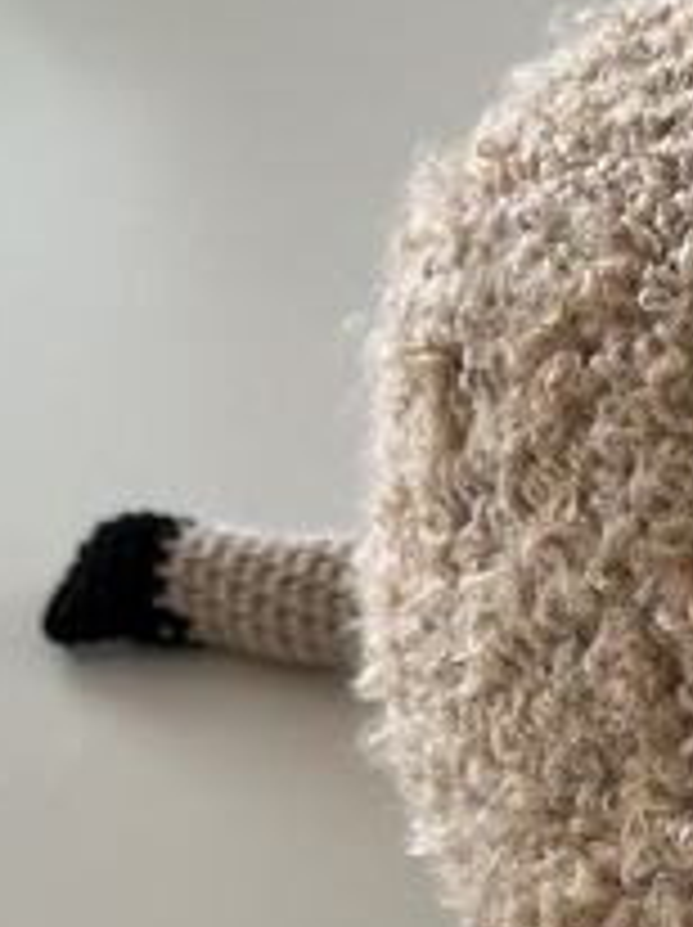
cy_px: 1422
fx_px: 2702
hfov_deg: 14.2
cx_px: 819
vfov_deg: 17.4
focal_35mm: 101
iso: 50
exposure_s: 1/310
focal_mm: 5.1
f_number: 1.6
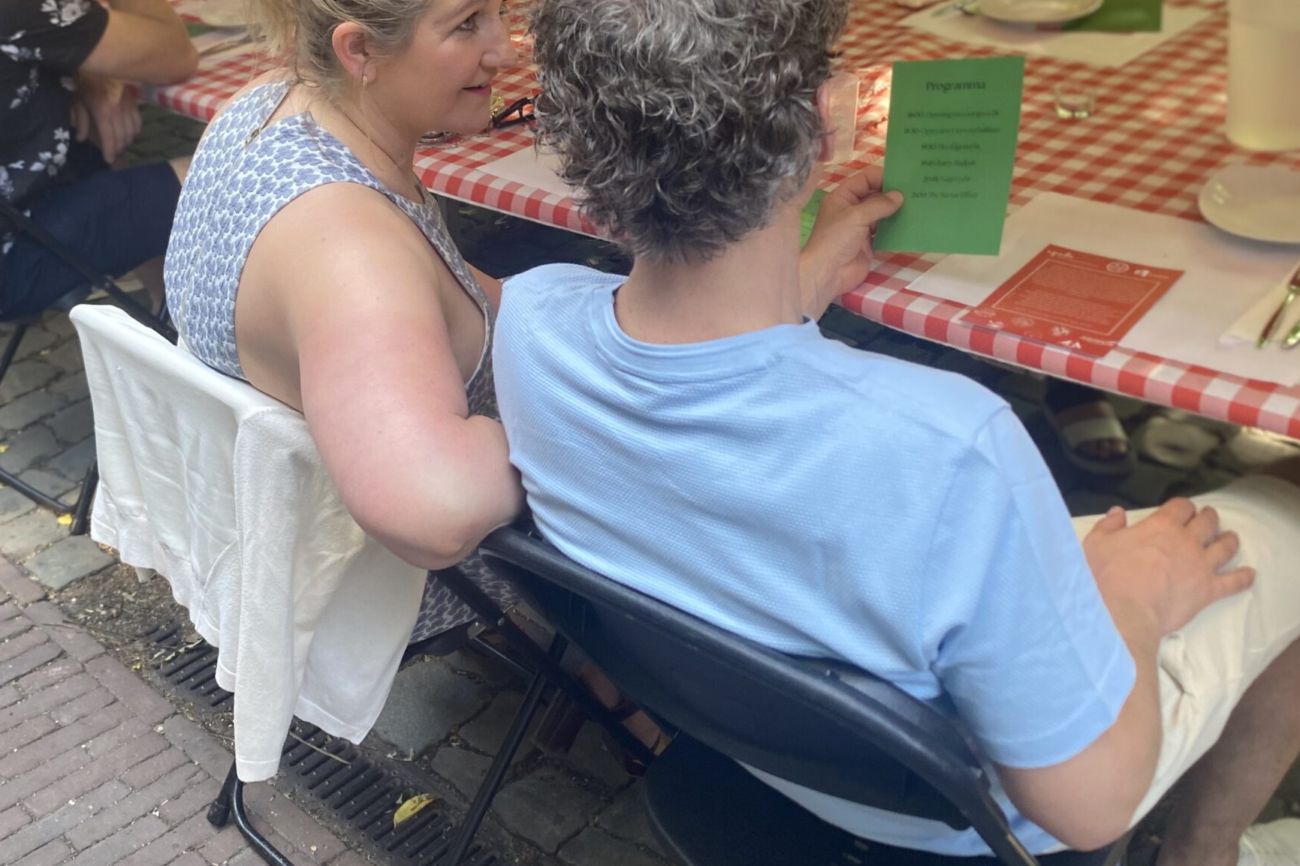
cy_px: 278
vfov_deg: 33.1
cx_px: 598
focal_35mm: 40
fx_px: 1444
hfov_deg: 48.4
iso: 64
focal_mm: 4.25
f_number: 1.8
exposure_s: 1/50
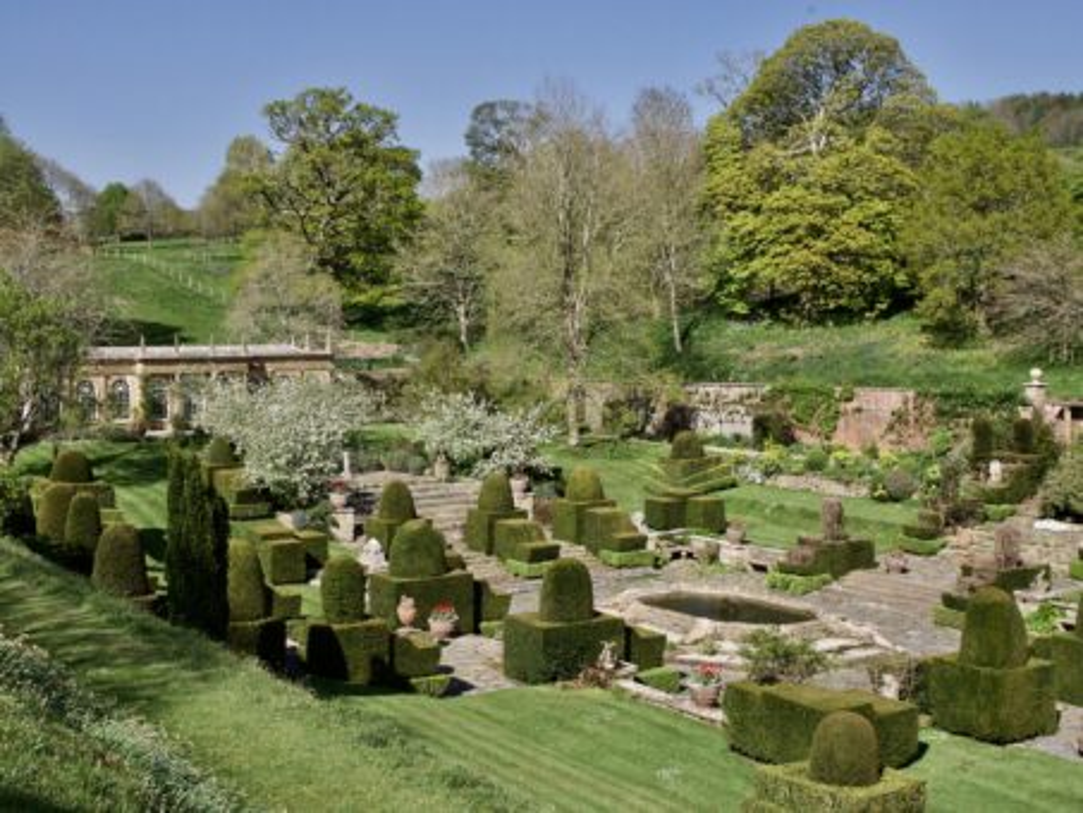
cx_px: 542
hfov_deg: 42.9
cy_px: 406
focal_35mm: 44
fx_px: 1377
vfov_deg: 32.9
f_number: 9
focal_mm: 22
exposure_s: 1/640
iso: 200
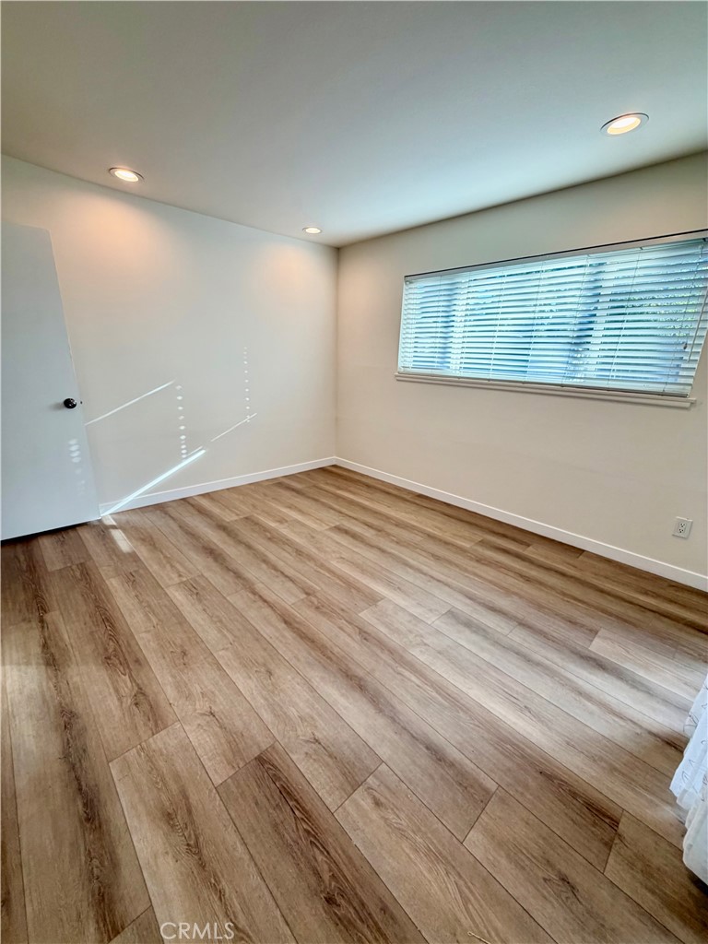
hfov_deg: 85.7
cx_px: 354
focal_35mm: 14
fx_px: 382
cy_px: 472
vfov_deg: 102.1
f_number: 2.2
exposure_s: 1/120
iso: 200
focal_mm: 2.22
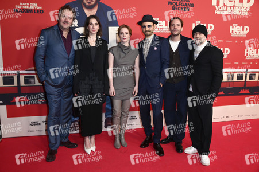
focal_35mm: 32
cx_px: 130
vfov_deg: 41.1
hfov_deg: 58.8
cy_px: 86
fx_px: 230
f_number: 5.6
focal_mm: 32
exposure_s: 1/250
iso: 800
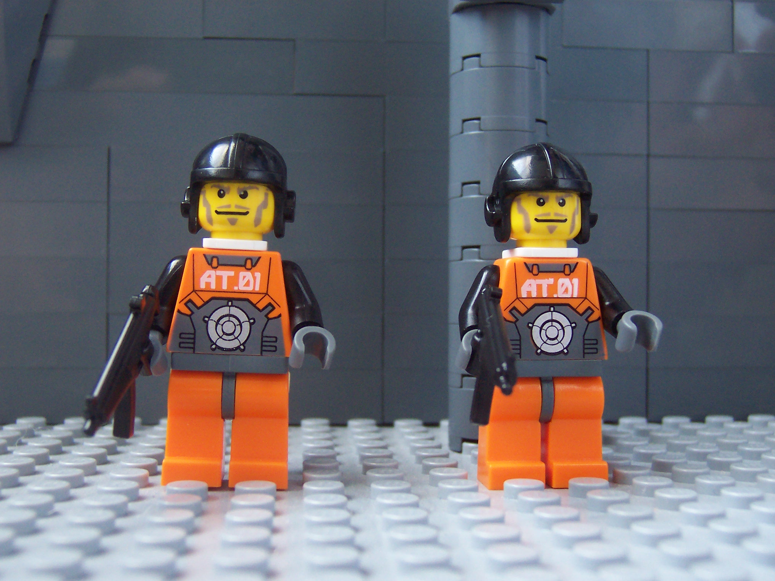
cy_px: 290
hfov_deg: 36.8
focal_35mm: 52
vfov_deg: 28.0
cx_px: 388
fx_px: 1164
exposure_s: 1/8
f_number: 3.4
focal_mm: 8
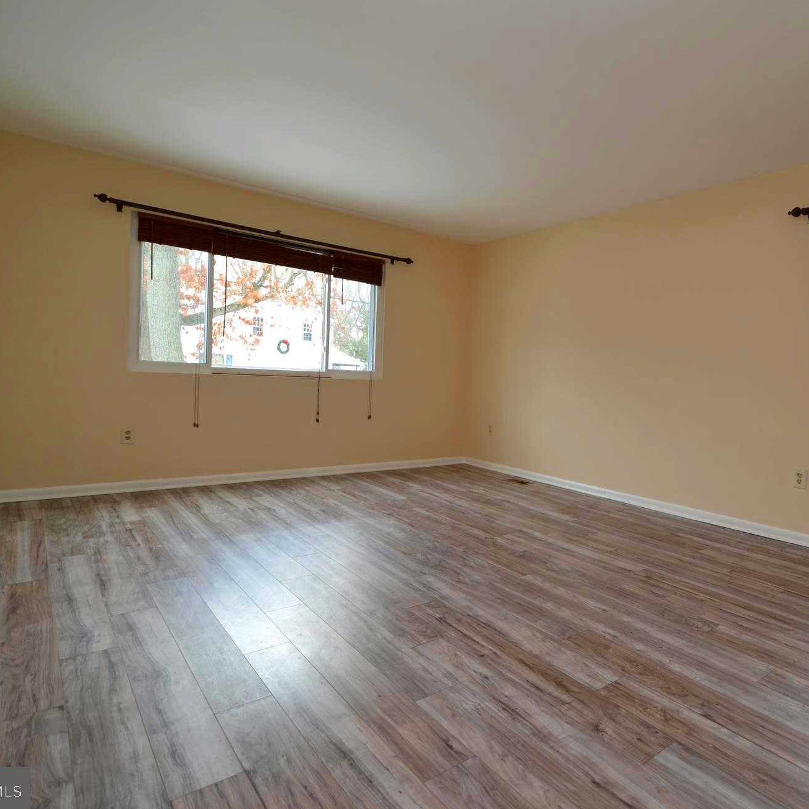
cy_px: 391
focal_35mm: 20
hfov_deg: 72.9
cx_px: 530
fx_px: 529
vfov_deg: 74.8
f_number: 4
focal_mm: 10
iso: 220
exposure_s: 1/60
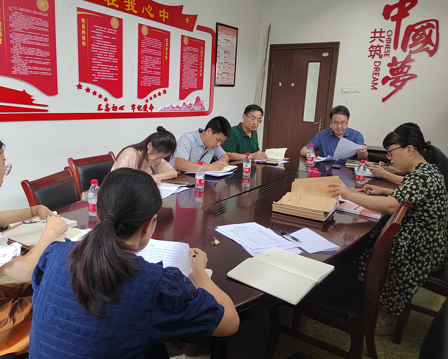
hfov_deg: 60.2
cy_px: 173
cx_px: 191
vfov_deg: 50.0
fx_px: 385
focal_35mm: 29
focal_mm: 5.52
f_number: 1.9
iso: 1241
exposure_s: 1/100
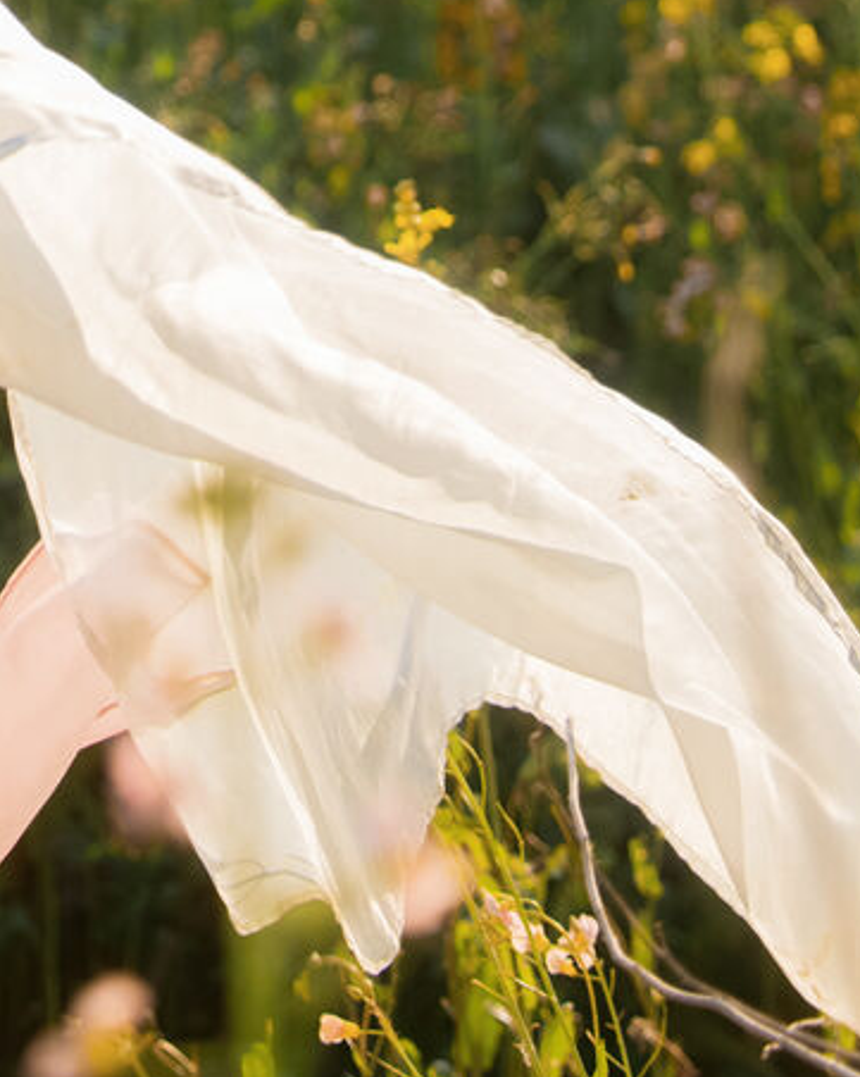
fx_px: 8217
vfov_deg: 7.3
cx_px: -212
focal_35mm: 258
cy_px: -654
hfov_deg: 6.0
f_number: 2.8
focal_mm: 70
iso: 100
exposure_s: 1/500
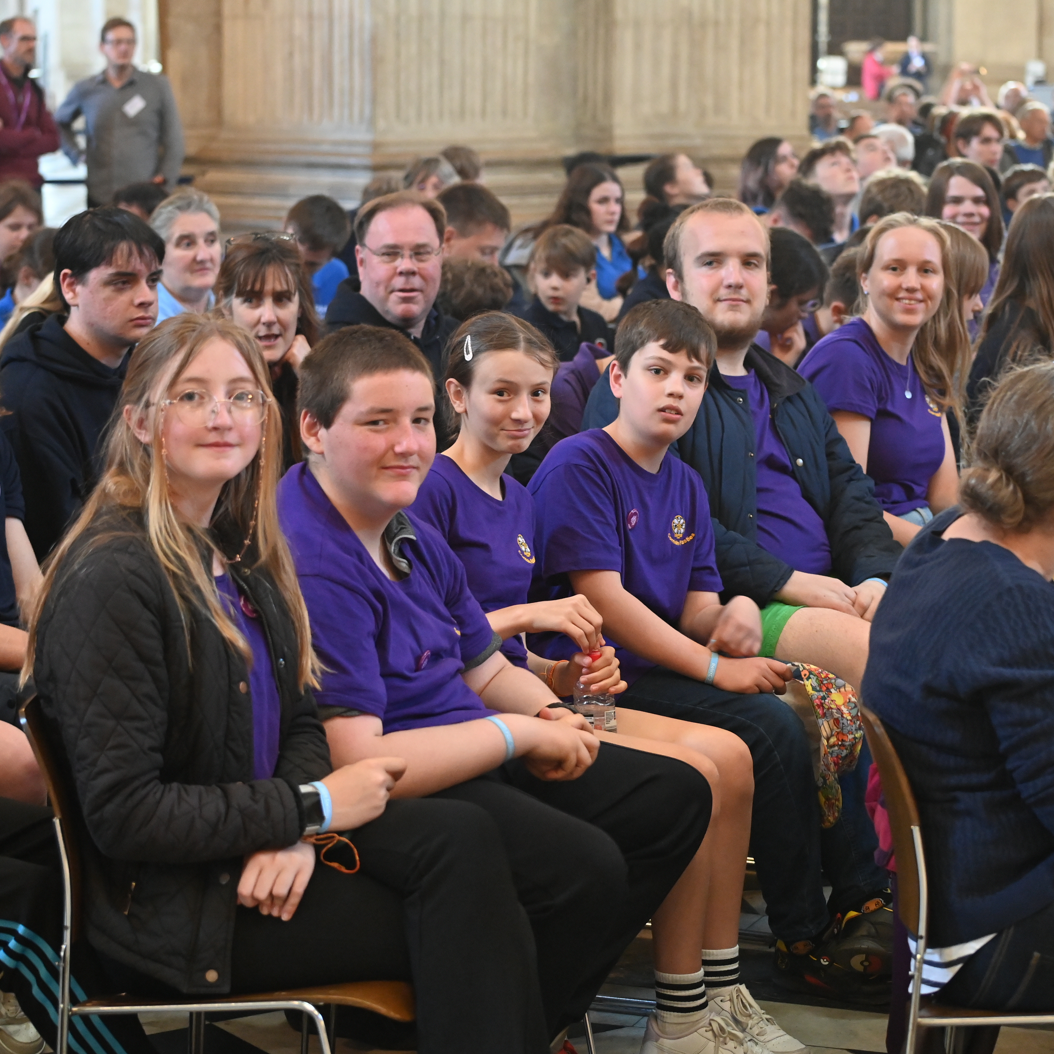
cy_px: 530
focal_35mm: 90
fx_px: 3100
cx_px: 570
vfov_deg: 19.3
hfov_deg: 19.3
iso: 6400
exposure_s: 1/30
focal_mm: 70
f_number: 4.5
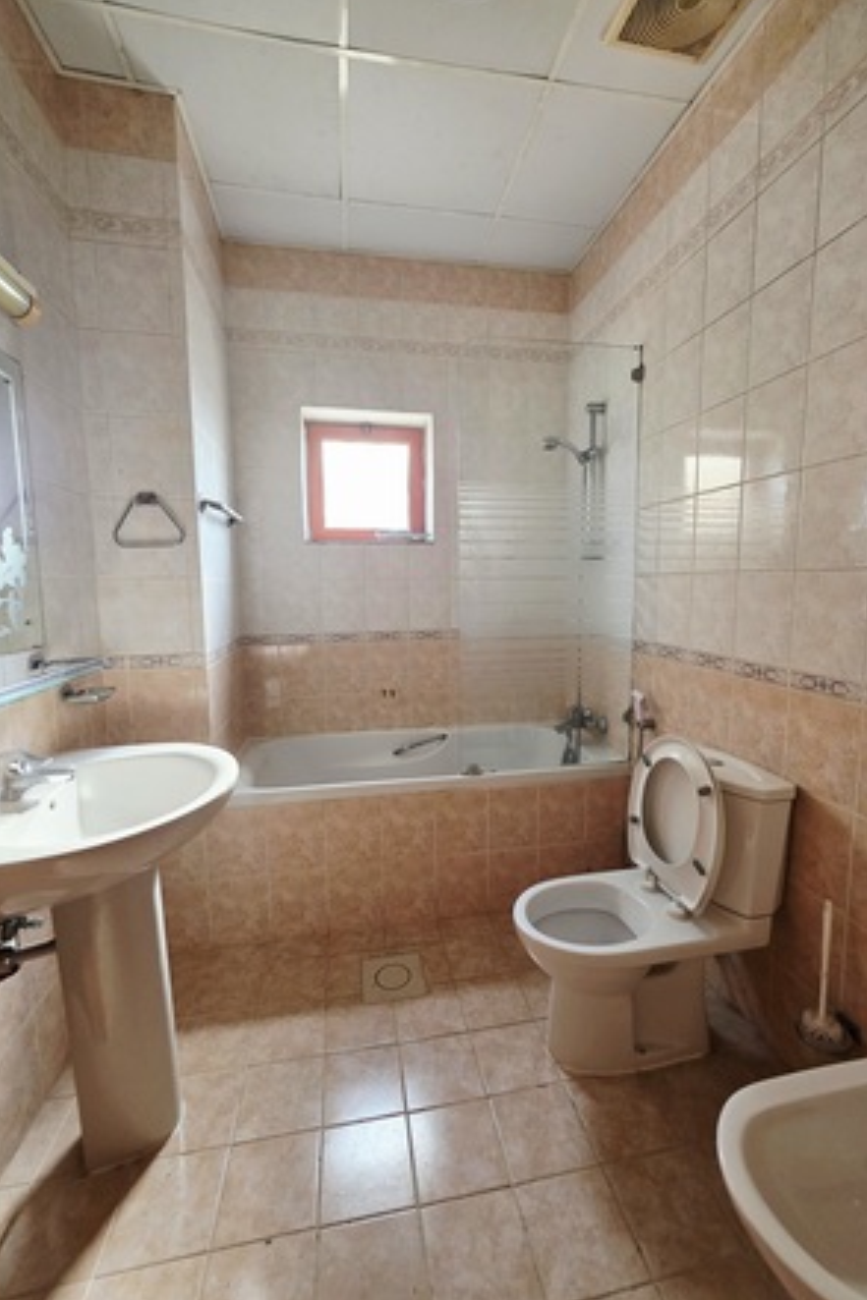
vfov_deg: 104.2
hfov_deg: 81.2
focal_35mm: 14
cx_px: 441
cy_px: 635
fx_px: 506
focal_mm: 2.2
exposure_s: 1/101
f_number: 1.9
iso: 200
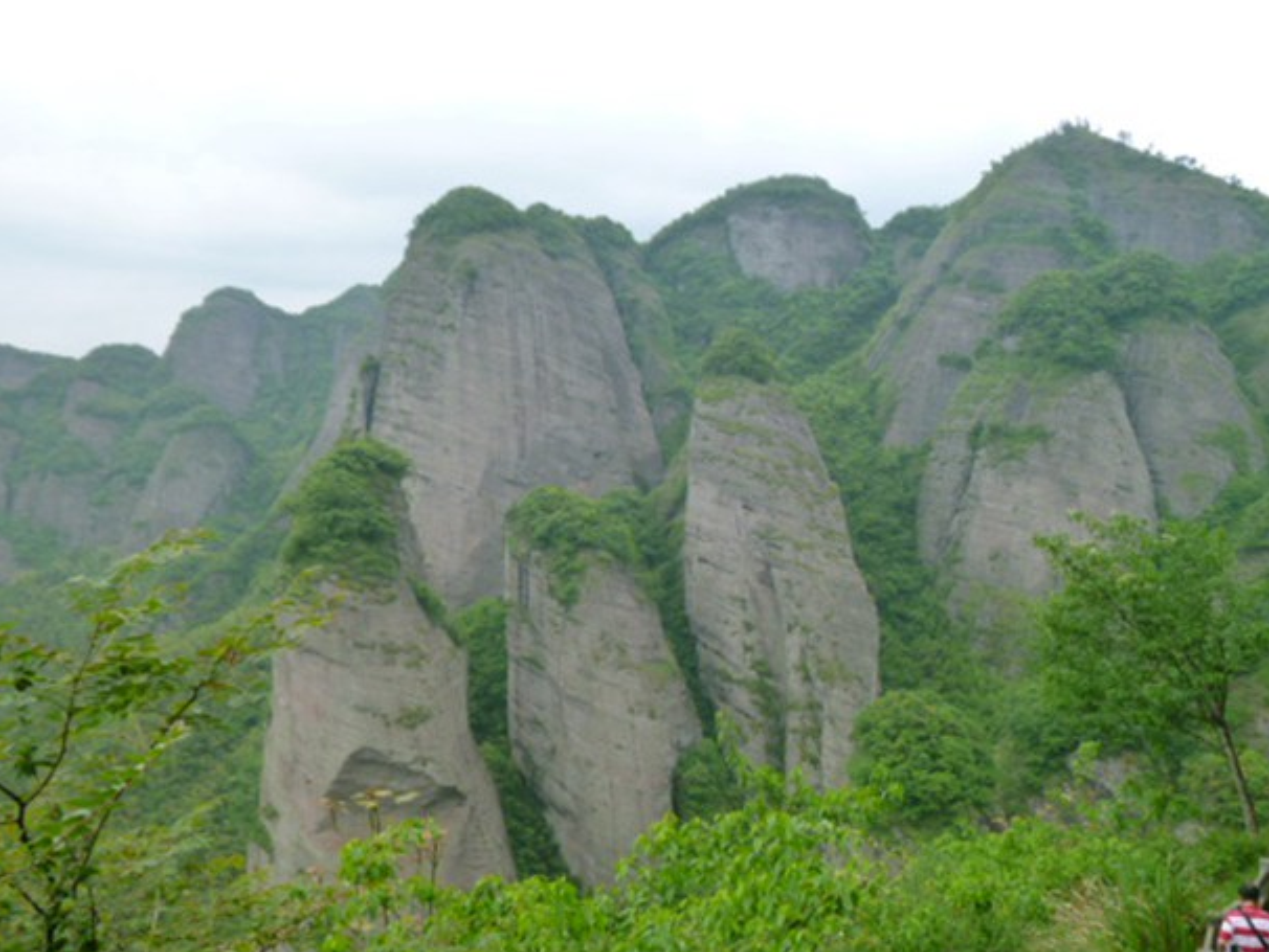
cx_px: 702
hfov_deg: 55.2
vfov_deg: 42.9
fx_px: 1210
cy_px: 529
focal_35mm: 33
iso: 125
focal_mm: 4.5
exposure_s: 1/200
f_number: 3.3
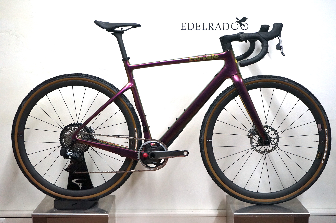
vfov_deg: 20.6
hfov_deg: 30.5
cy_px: 112
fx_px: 615
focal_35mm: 66
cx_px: 168
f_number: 5.6
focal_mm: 66
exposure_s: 1/160
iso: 4000
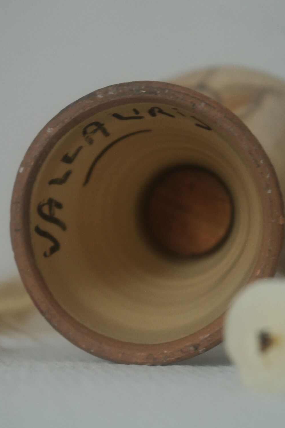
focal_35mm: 89
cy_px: 232
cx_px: 135
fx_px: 1057
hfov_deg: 15.4
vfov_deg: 22.9
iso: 800
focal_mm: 50
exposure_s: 1/30
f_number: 5.6
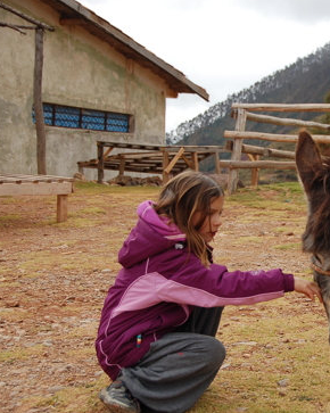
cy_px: 206
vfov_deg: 25.5
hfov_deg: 20.0
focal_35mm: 75
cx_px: 307
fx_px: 913
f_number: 4.5
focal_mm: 35
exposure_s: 1/1000
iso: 200
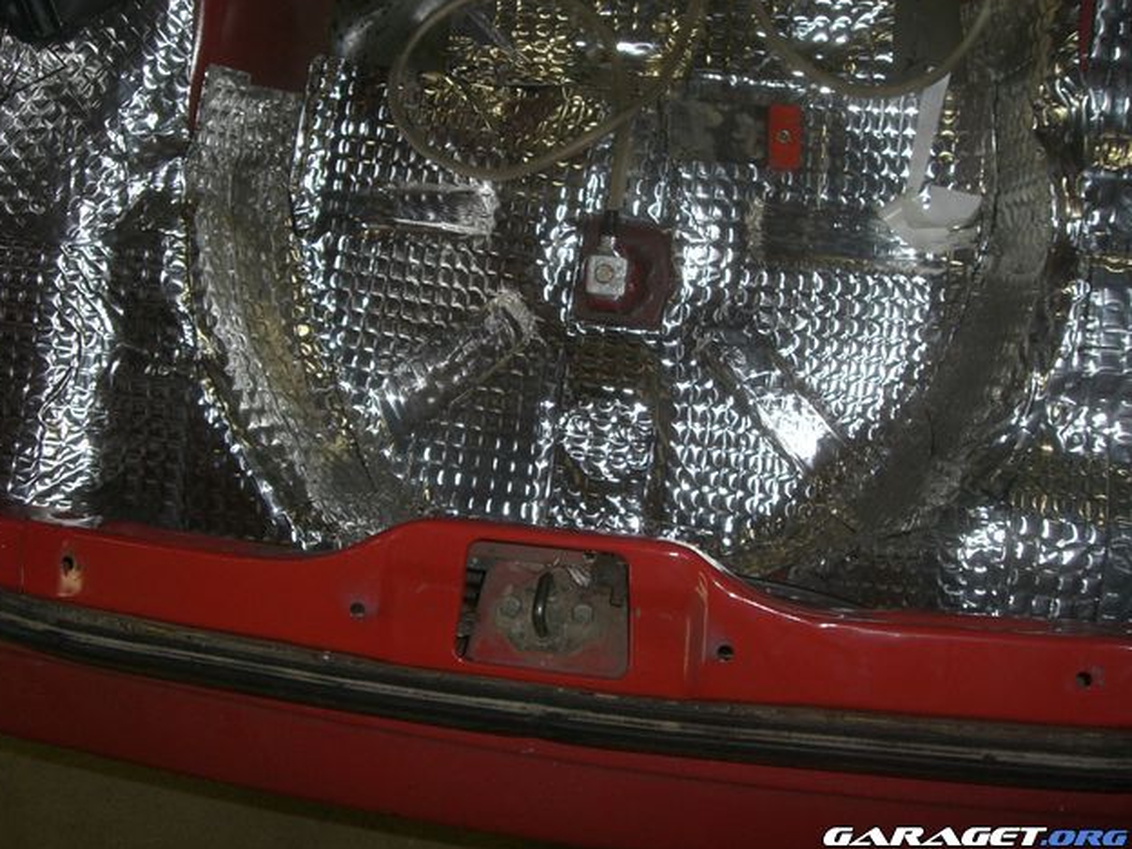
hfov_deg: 47.9
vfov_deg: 36.8
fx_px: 1275
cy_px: 419
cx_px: 553
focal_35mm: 39
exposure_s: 1/60
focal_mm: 6.2
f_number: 2.7
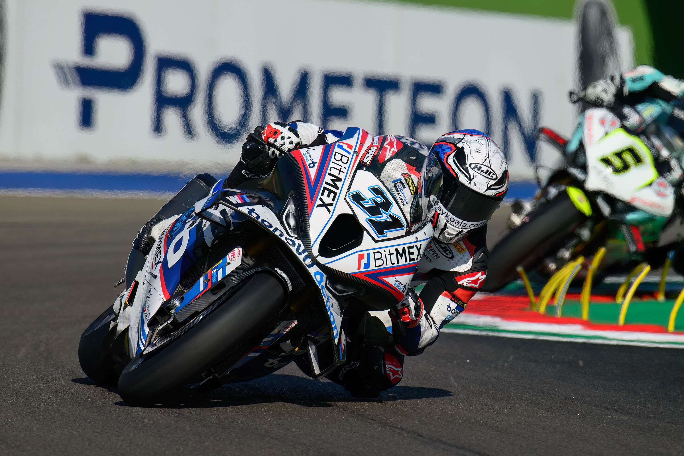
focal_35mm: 560
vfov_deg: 2.5
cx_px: 342
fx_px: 10639
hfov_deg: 3.7
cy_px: 228
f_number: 8
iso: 110
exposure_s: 1/1250
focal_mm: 560
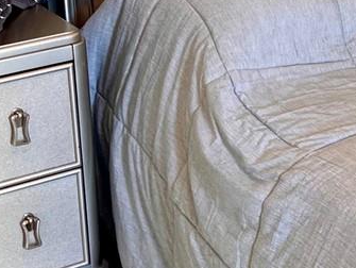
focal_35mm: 124
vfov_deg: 12.0
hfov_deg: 15.4
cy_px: 80
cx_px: 414
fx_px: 1277
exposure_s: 1/60
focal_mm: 5.7
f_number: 1.5
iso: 80
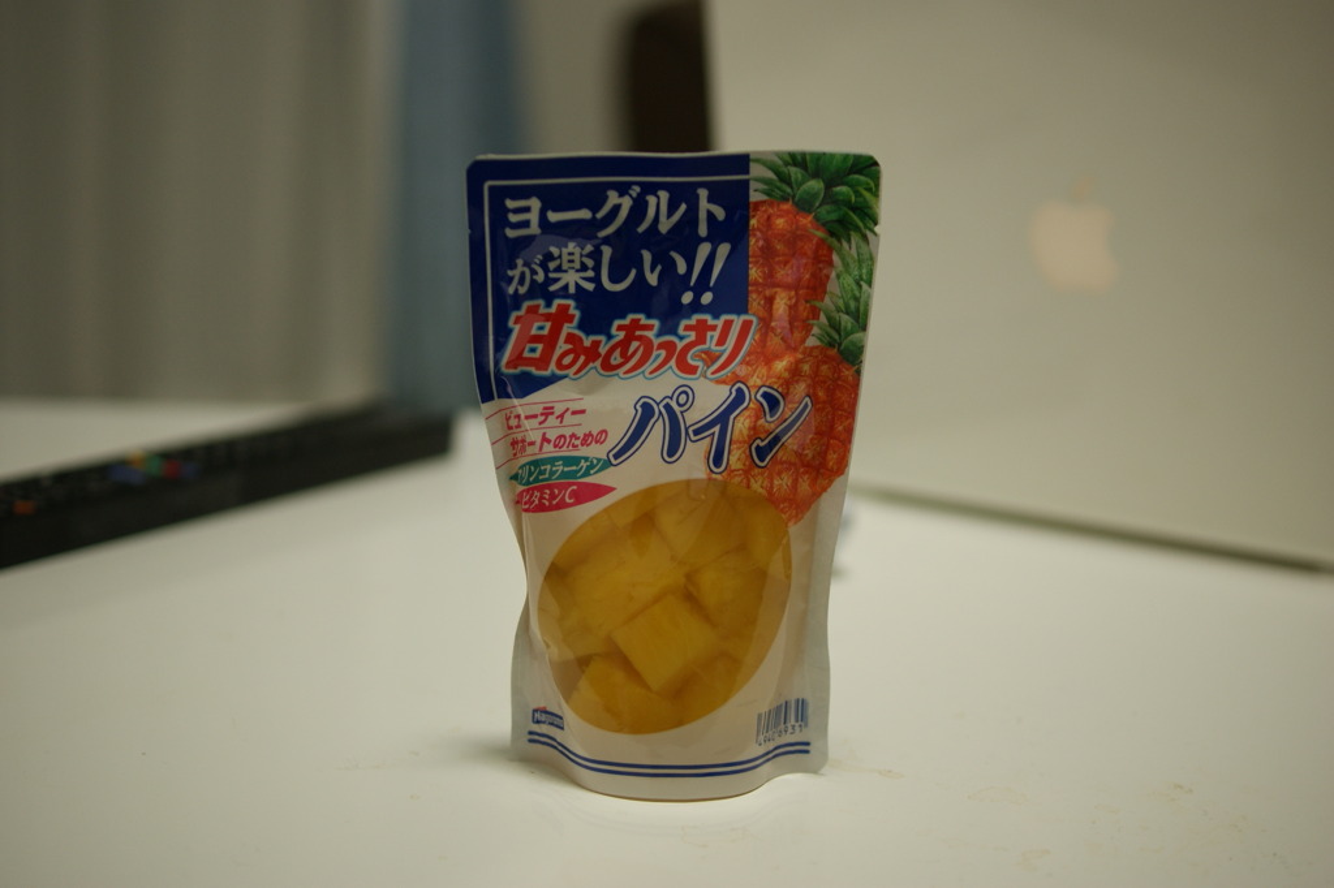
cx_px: 667
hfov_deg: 37.9
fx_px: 1945
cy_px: 444
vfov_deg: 25.7
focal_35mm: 52
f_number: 1.8
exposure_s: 1/60
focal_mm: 35
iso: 160
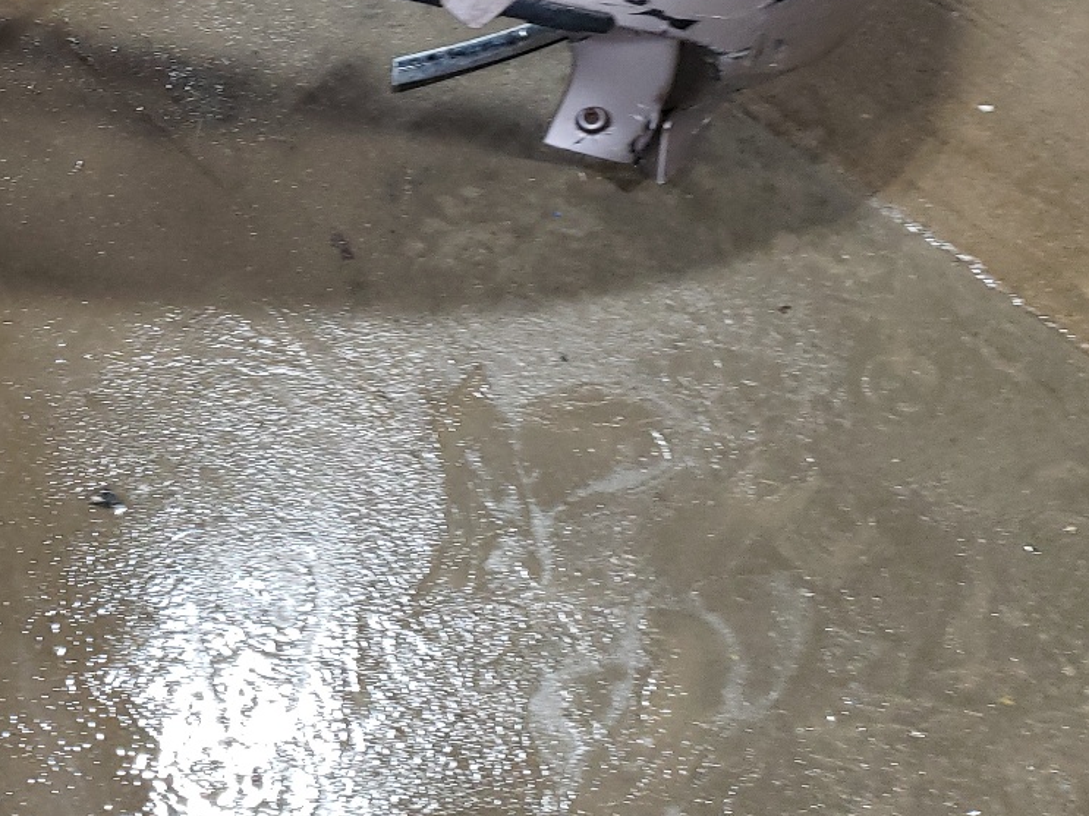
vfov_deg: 25.3
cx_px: 66
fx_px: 1761
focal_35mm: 56
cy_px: 84
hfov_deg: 32.3
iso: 150
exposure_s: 1/60.2
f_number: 1.5
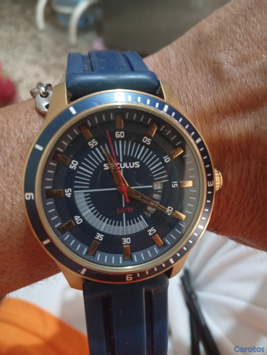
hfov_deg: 51.5
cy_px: 178
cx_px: 134
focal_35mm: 27
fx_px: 277
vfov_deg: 65.2
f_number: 1.8
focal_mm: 3.98
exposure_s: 1/16.7
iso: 2368
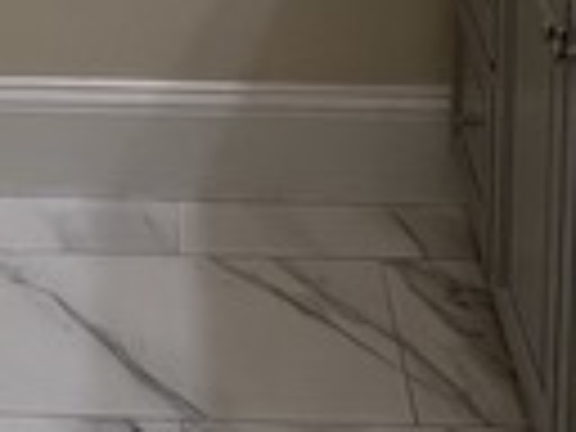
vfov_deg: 13.4
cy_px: -608
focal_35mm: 81
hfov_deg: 23.6
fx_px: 1348
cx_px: 72
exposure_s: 1/120
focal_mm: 1.57
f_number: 1.8
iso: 32
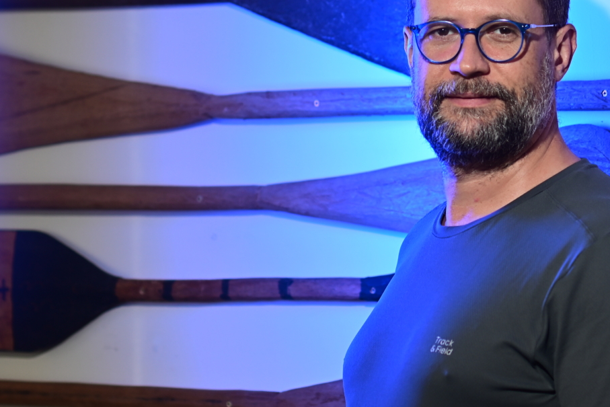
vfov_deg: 6.5
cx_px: 487
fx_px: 3573
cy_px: 135
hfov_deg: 9.7
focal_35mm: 211
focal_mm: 85
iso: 100
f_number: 3.5
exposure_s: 1/50
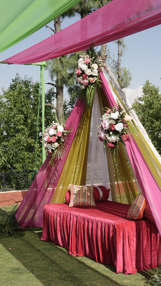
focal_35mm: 55
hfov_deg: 21.8
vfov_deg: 37.8
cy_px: 142
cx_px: 88
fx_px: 417
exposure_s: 1/1600
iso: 125
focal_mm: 35
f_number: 3.2
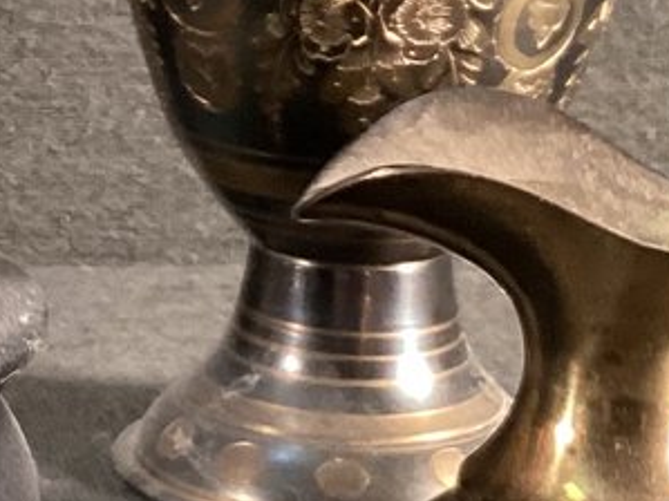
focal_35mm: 157
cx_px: -77
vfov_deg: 9.4
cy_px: 209
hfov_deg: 12.4
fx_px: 3033
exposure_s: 1/60
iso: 320
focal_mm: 3.3
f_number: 2.4
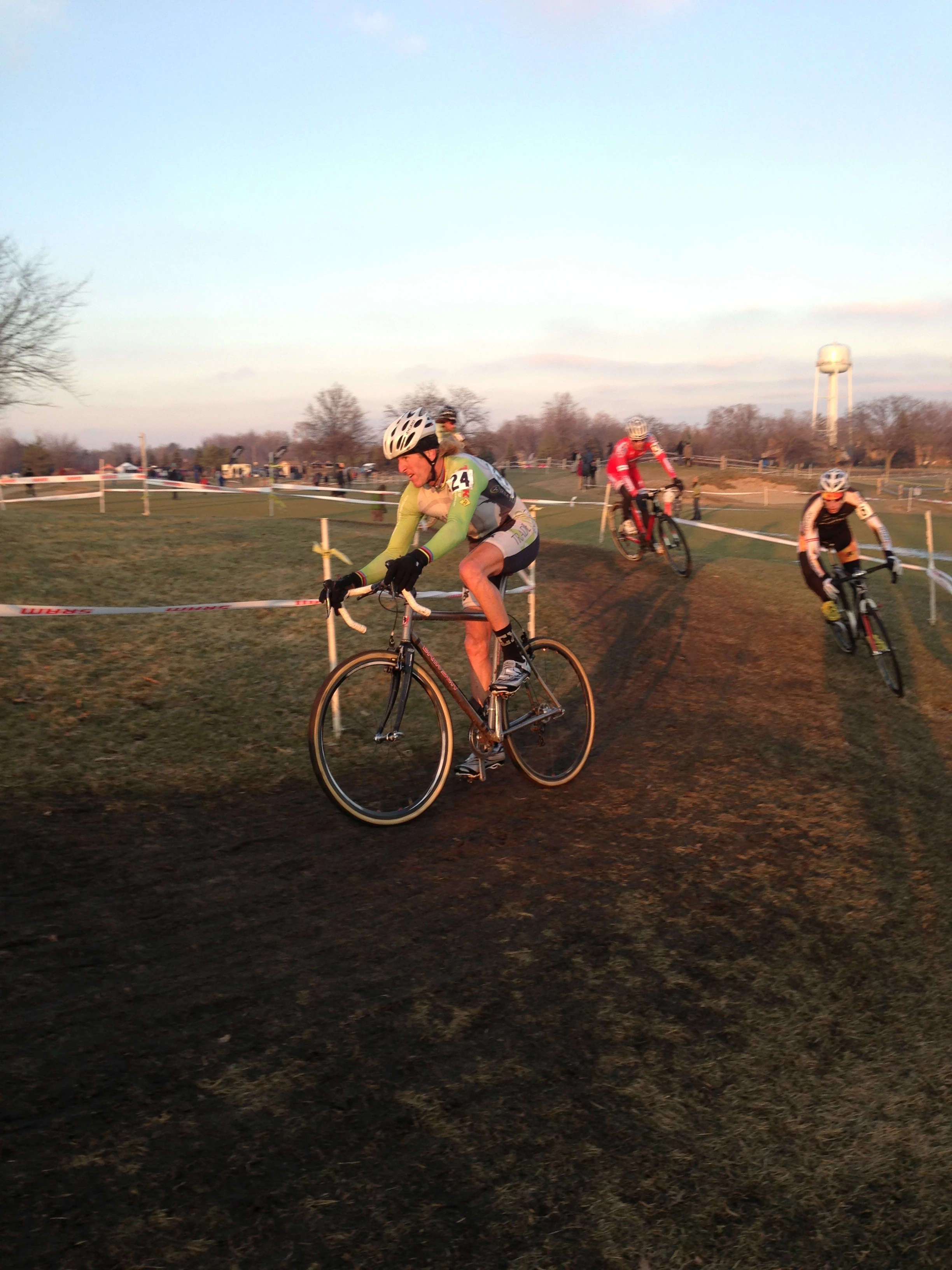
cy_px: 635
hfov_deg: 42.9
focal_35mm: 33
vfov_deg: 55.4
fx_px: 1210
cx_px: 476
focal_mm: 4.13
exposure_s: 1/217
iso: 50
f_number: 2.4
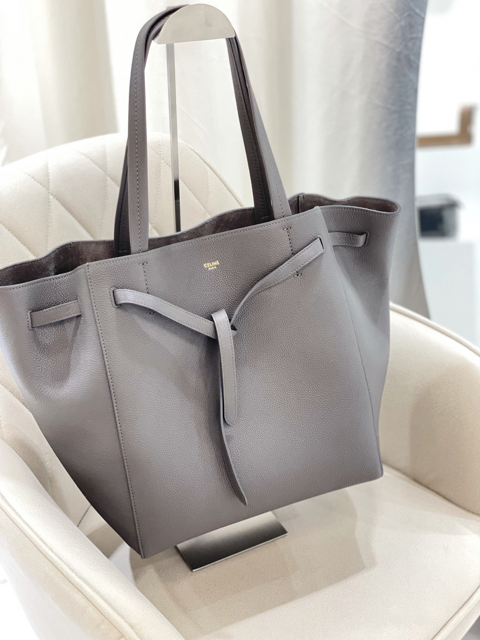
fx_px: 961
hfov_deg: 28.0
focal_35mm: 52
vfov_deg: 36.8
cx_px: 240
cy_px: 320
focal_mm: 6
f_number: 2
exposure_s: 1/100
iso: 250
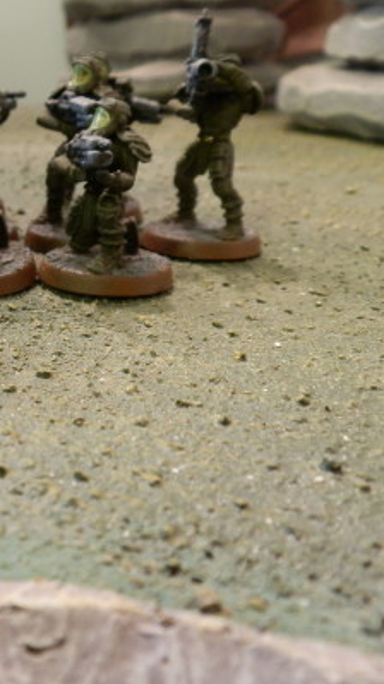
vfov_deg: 49.4
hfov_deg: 26.2
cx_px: -62
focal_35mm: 41
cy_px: 341
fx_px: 743
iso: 200
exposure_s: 1/10
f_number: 3.1
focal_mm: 5
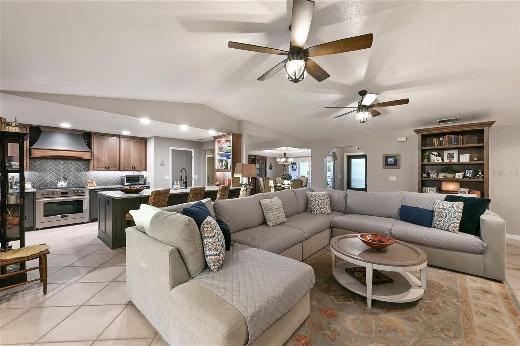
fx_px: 202
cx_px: 260
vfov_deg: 81.2
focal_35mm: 14
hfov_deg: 104.3
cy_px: 173
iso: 160
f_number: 11
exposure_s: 4
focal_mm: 14
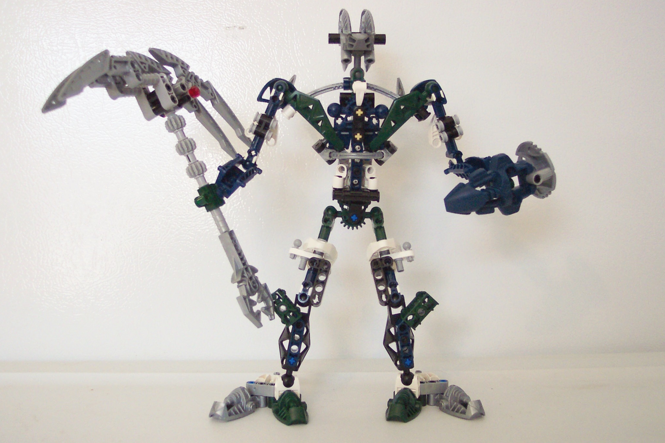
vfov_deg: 33.4
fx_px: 739
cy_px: 214
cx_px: 326
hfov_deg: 48.5
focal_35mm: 40
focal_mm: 8
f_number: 2.8
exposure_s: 1/60
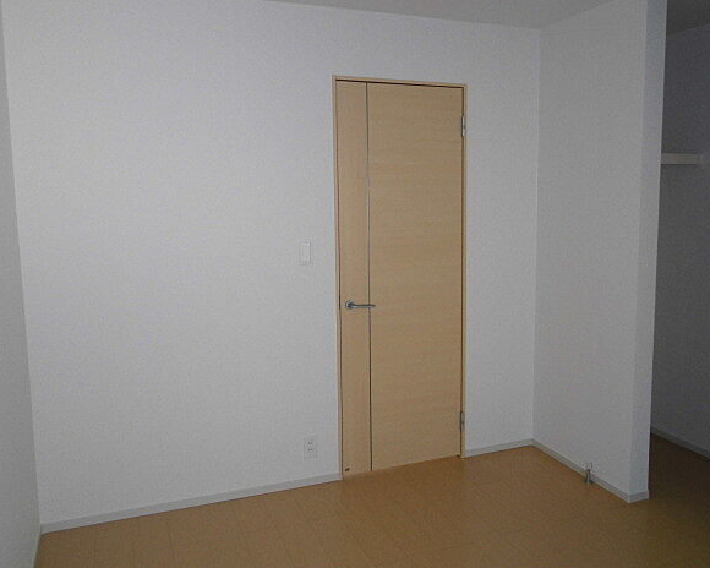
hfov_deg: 62.1
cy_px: 275
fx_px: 588
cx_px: 383
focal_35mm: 28
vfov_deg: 51.5
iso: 100
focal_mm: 4.6
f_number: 3.2
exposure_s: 1/60
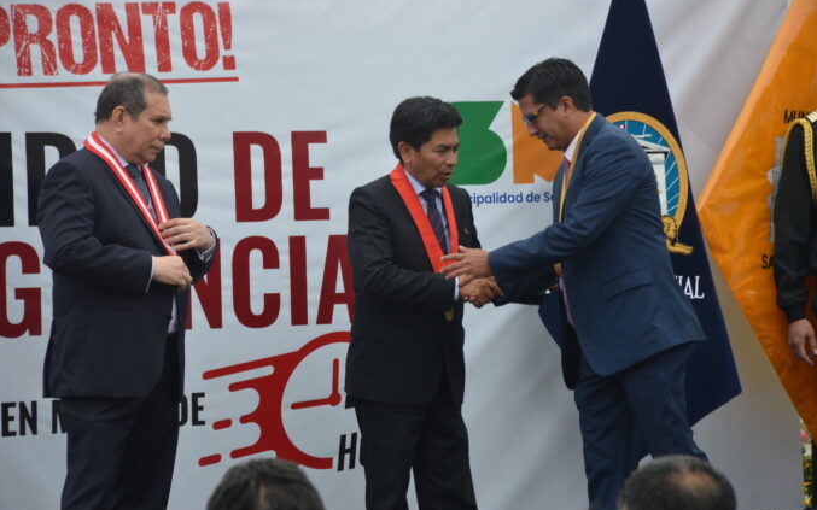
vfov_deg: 7.4
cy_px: 268
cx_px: 408
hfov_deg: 11.8
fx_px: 3963
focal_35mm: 178
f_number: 8
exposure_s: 1/250
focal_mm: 116
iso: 200
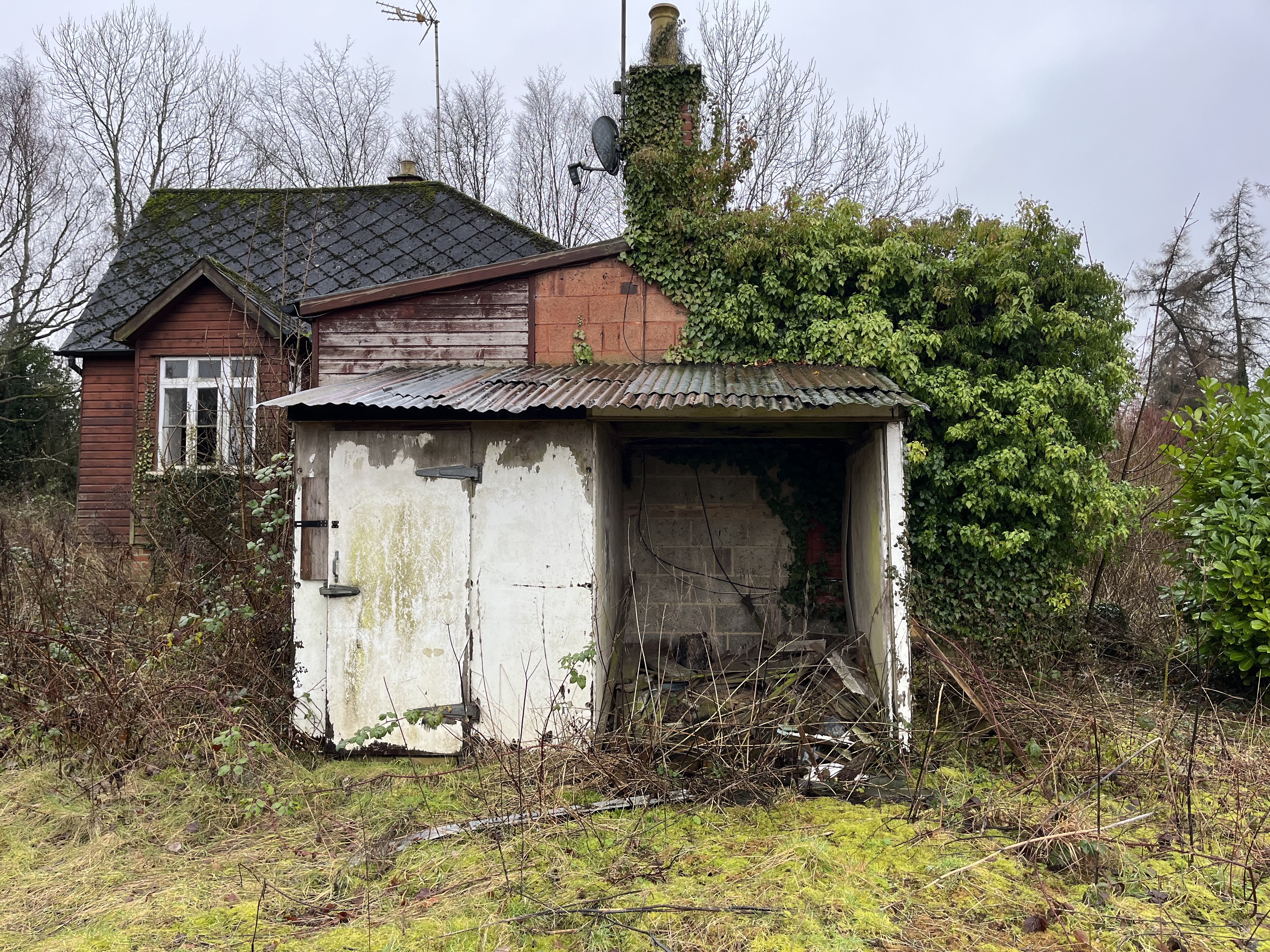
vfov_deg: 53.1
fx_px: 954
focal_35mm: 26
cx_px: 635
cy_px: 476
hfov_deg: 67.3
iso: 64
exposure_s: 1/121
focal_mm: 5.1
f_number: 1.6
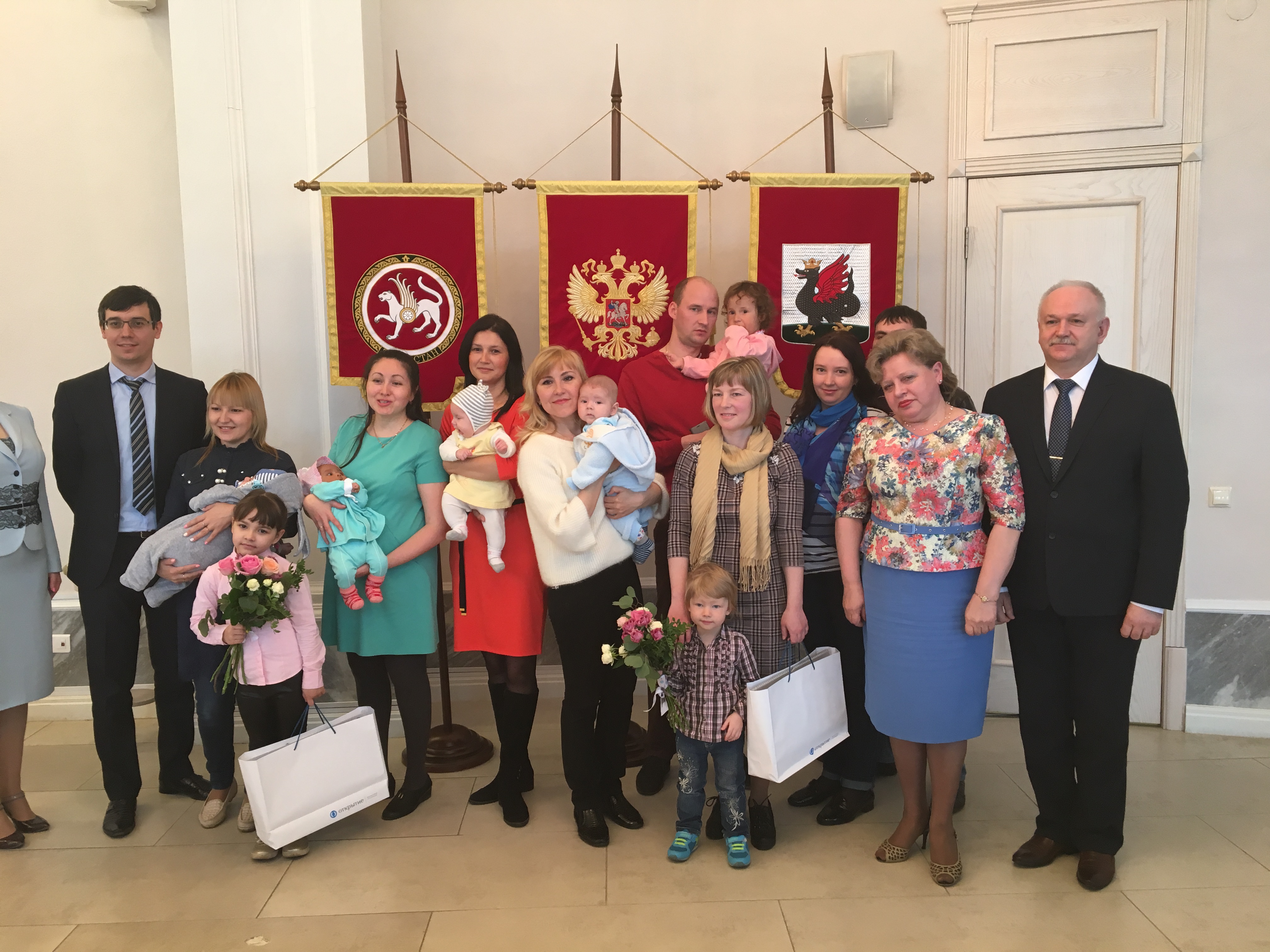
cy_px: 476
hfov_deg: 61.7
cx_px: 635
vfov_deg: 48.2
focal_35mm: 29
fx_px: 1064
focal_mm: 4.15
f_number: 2.2
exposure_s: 1/33
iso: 64
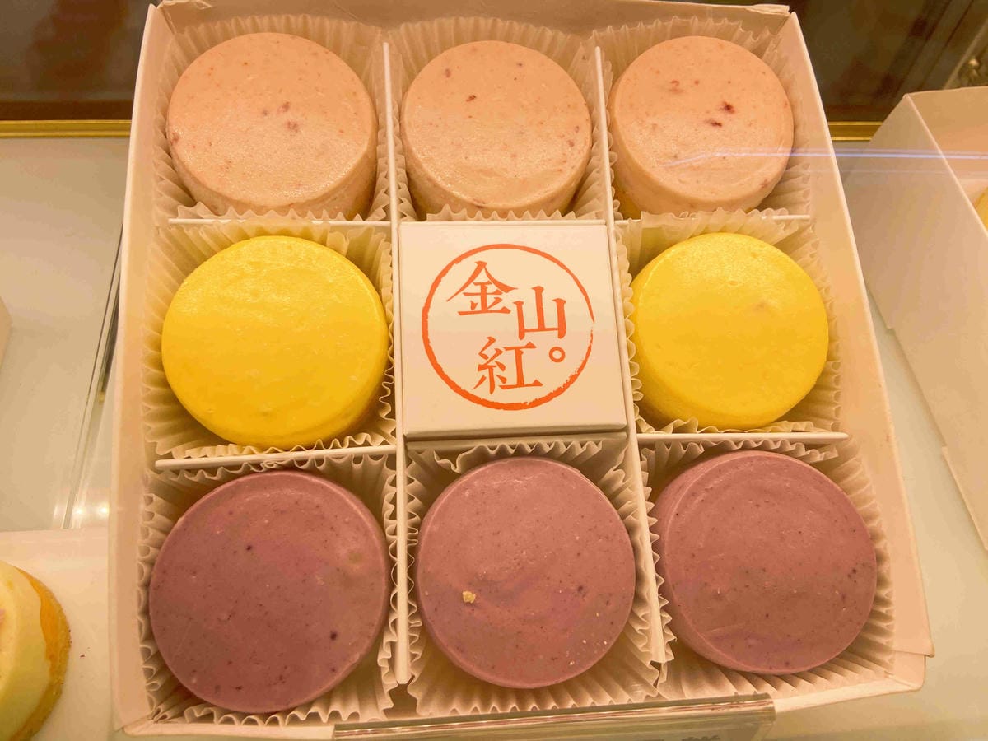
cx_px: 494
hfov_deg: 67.3
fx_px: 742
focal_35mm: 26
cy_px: 370
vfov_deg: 53.1
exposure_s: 1/353
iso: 32
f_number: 1.8
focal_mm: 4.25
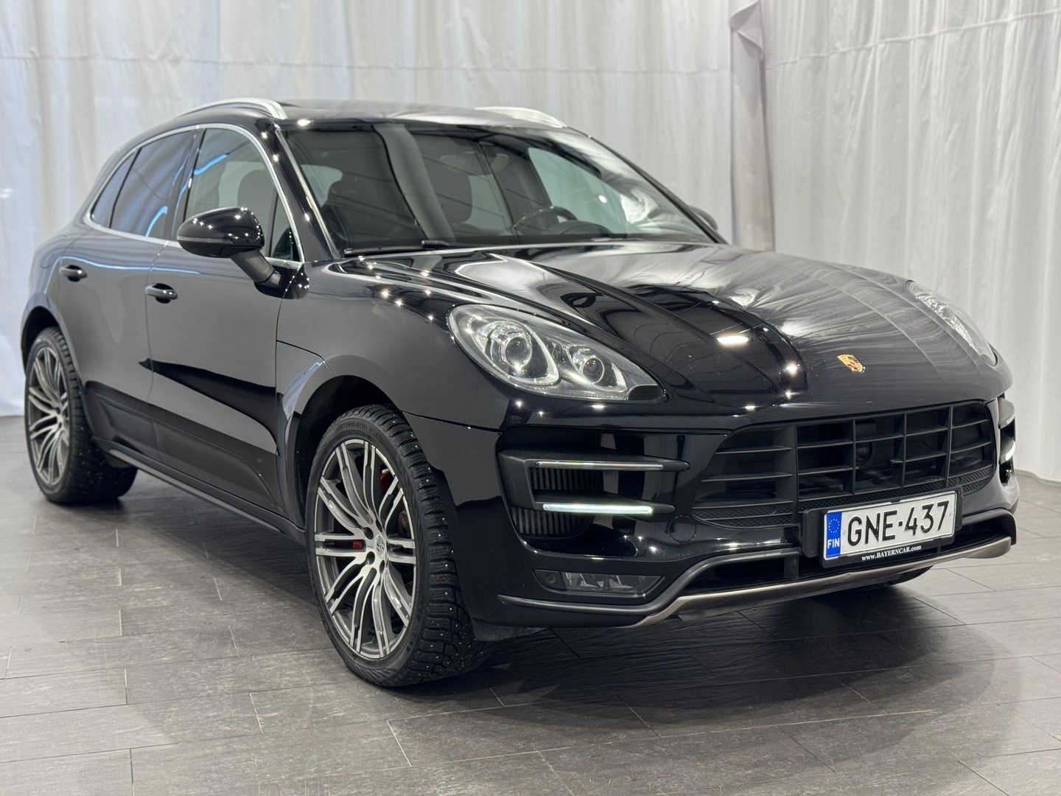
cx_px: 530
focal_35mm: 48
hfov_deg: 39.7
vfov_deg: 30.3
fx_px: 1471
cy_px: 398
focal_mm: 6.76
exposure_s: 1/100
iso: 125
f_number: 1.78
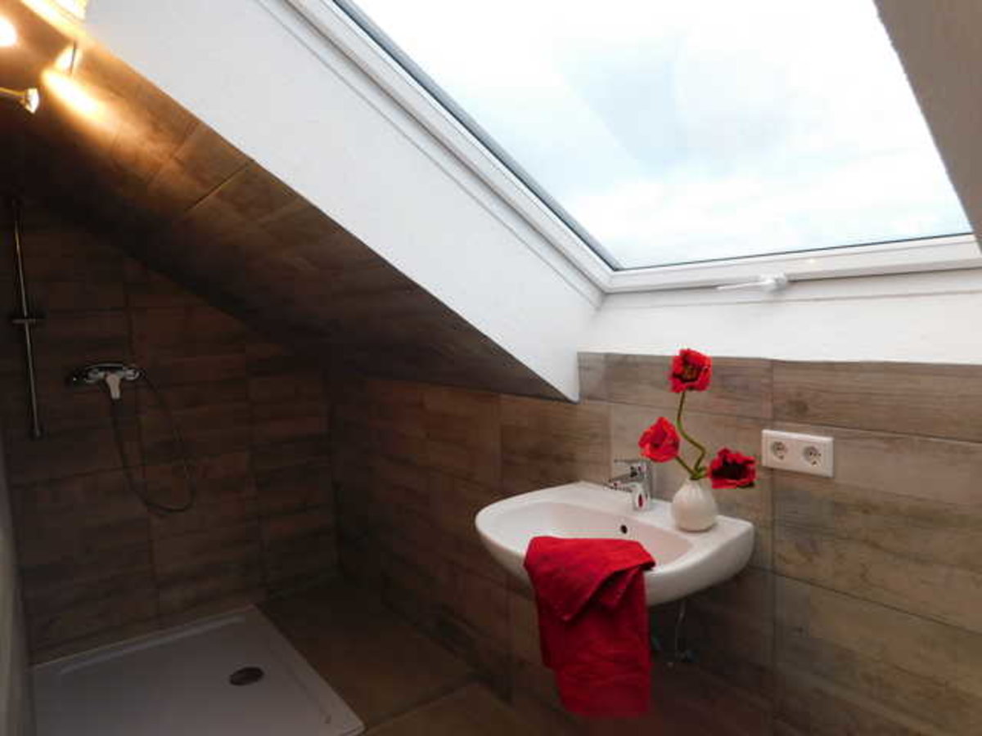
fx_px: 652
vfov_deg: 58.9
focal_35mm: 23
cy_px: 368
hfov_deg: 73.9
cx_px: 491
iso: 125
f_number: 3
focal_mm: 4
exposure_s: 1/40
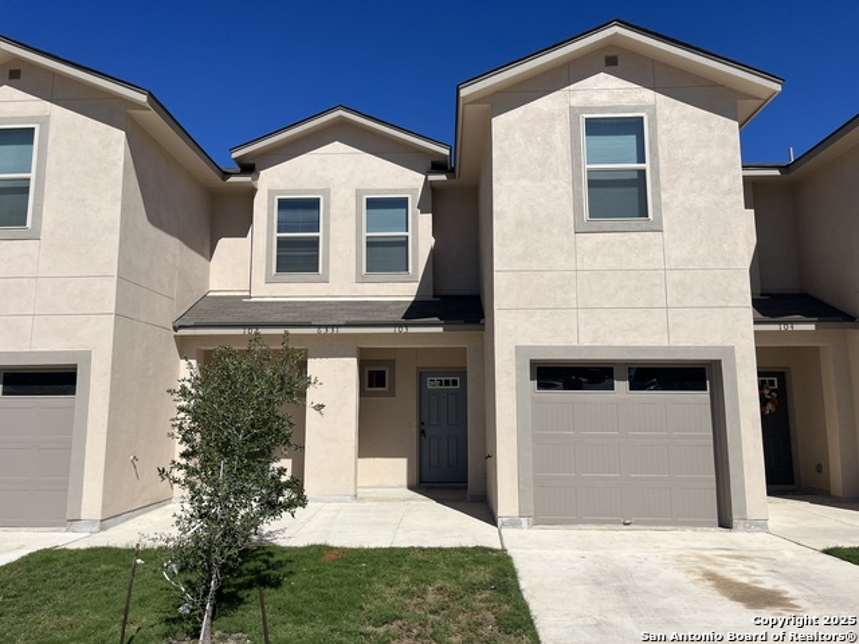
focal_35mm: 26
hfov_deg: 67.3
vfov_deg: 53.1
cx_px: 430
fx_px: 645
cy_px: 322
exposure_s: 1/8403
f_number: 1.6
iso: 50
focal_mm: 5.1
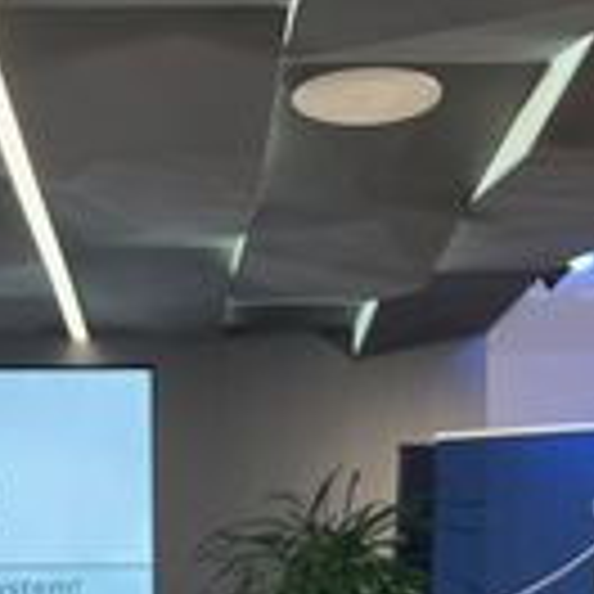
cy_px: 644
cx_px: 198
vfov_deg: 18.8
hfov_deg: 19.4
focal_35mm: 89
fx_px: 1728
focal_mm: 5.7
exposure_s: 1/100
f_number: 1.5
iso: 64
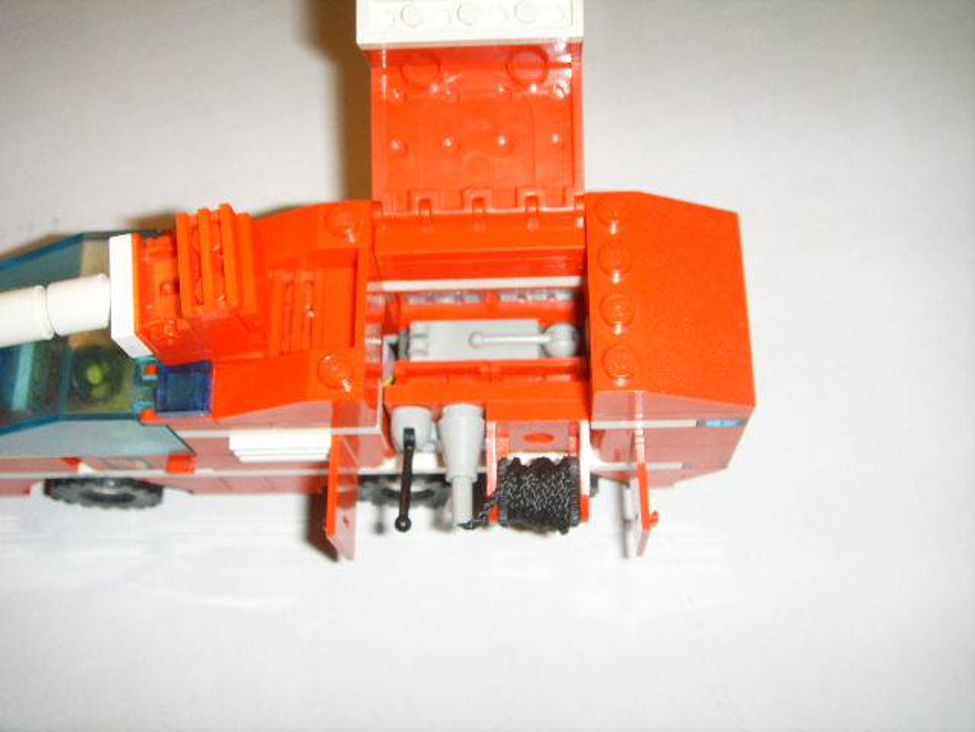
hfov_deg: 47.9
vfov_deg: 36.8
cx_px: 488
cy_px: 366
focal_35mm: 39
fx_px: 1098
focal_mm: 6.6
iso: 100
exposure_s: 1/45
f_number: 3.5
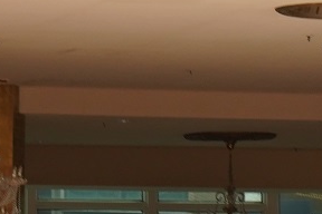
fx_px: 3908
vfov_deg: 3.1
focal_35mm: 437
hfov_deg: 4.7
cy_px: 33
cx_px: -225
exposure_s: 1/125
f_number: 6.3
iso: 800
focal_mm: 70
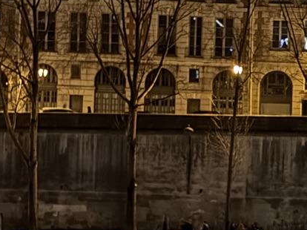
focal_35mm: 232
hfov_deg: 8.4
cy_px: 102
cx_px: 429
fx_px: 2056
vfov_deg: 6.4
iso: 800
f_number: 1.78
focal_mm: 6.76
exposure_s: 1/9
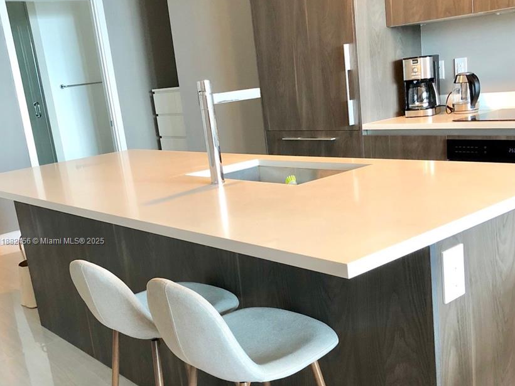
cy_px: 242
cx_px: 272
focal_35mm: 41
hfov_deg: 45.8
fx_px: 610
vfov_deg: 34.9
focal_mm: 4
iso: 64
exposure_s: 1/15
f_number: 1.8
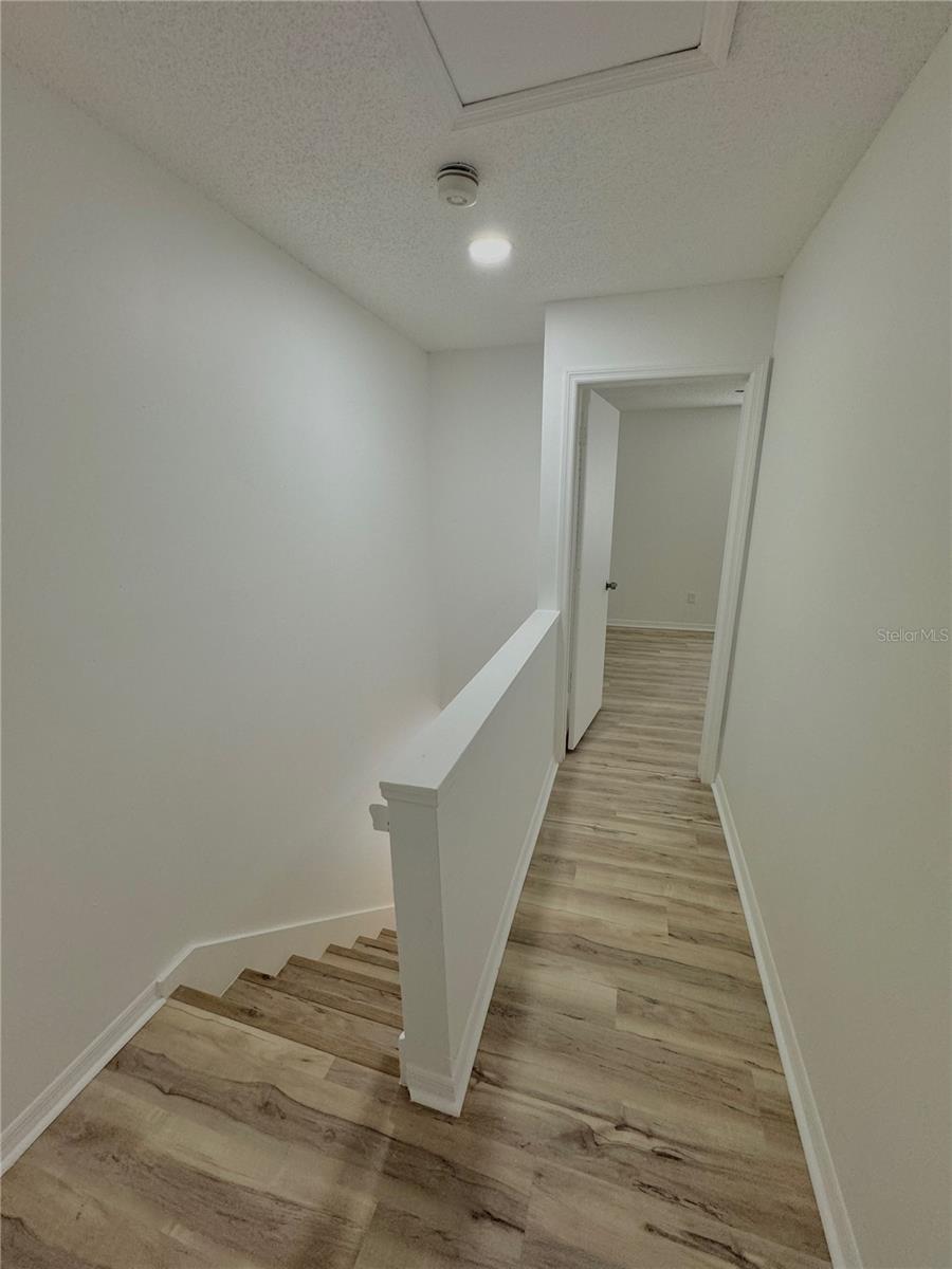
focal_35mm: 14
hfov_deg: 85.7
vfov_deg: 102.1
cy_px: 634
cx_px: 476
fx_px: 513
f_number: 2.2
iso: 200
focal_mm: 2.22
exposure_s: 1/120
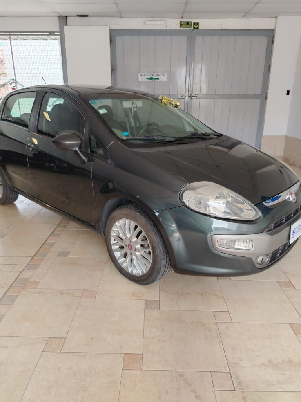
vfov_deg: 69.4
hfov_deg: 54.9
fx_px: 290
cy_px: 193
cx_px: 147
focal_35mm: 25
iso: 313
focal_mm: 5.25
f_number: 1.75
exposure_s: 1/100
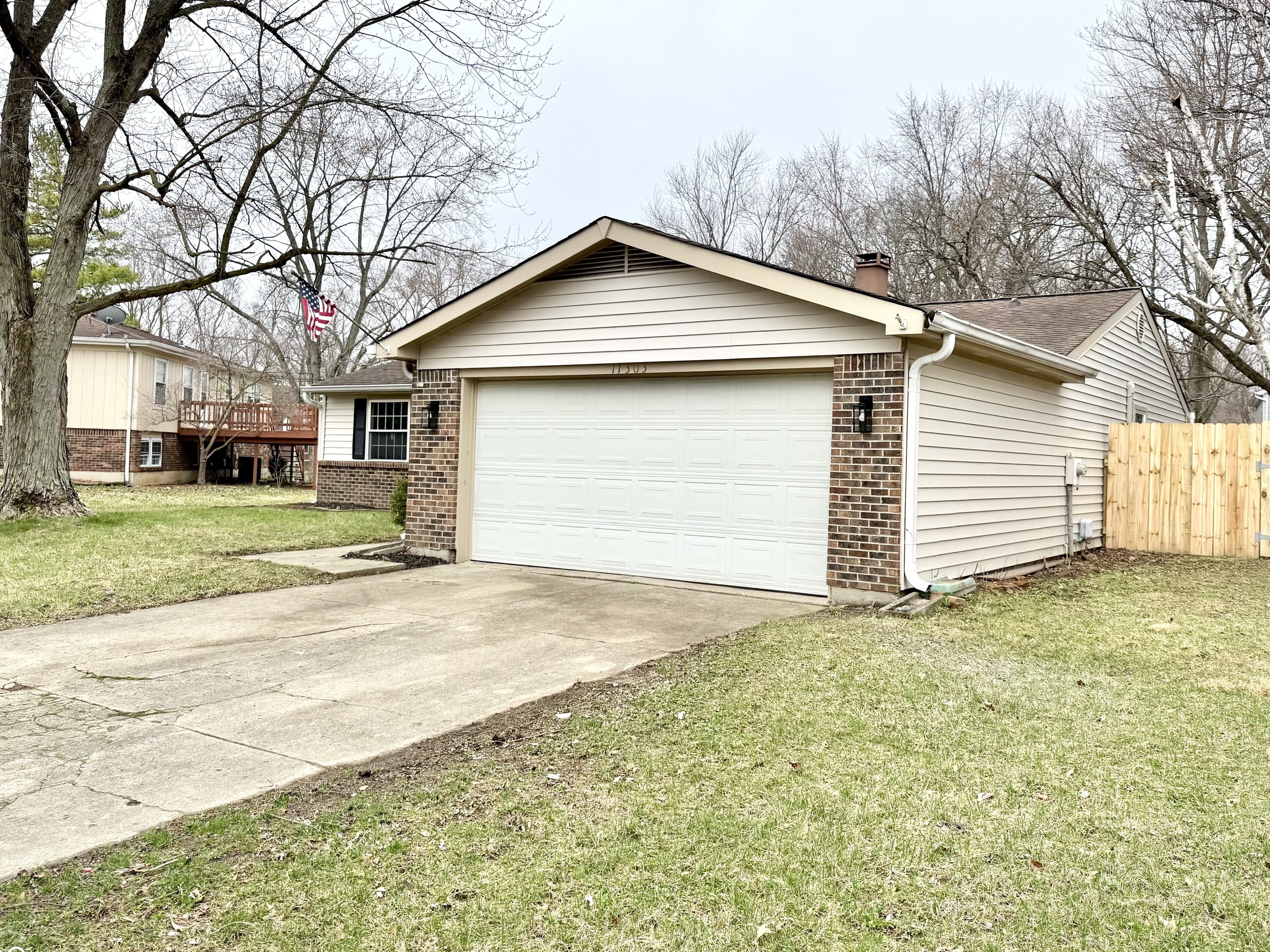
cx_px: 703
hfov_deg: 63.3
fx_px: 1027
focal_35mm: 28
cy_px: 434
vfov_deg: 49.7
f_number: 1.78
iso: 80
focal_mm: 6.76
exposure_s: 1/1230
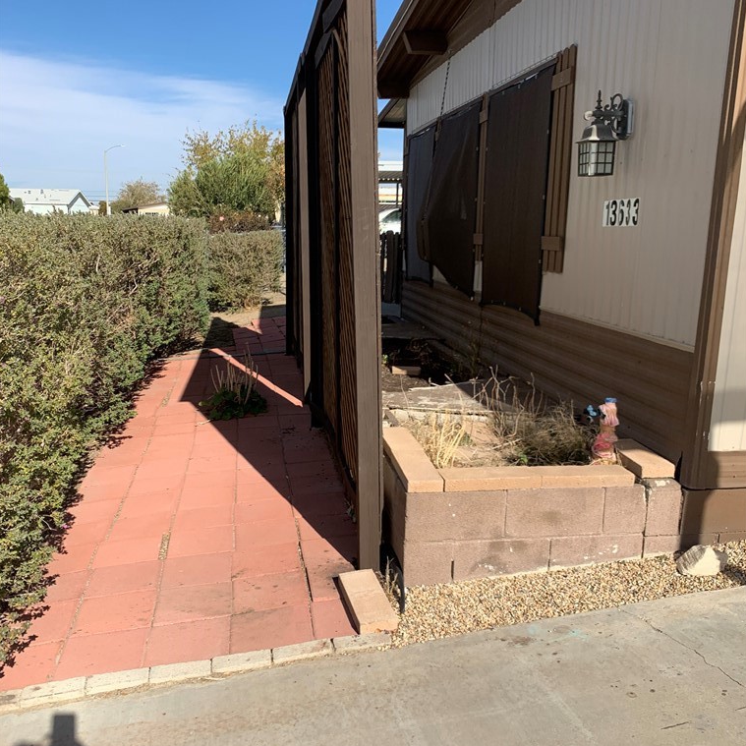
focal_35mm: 31
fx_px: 756
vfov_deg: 52.5
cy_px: 393
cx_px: 373
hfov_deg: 52.5
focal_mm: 4.25
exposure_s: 1/2481
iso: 25
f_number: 1.8
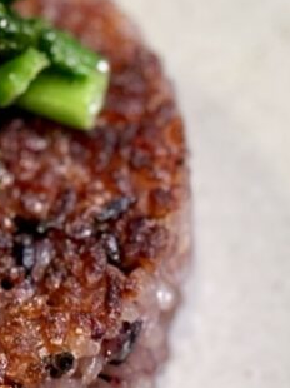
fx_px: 1924
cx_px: -199
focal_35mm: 172
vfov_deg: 11.5
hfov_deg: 8.4
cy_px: 193
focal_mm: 5.96
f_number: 1.6
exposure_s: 1/50
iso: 50
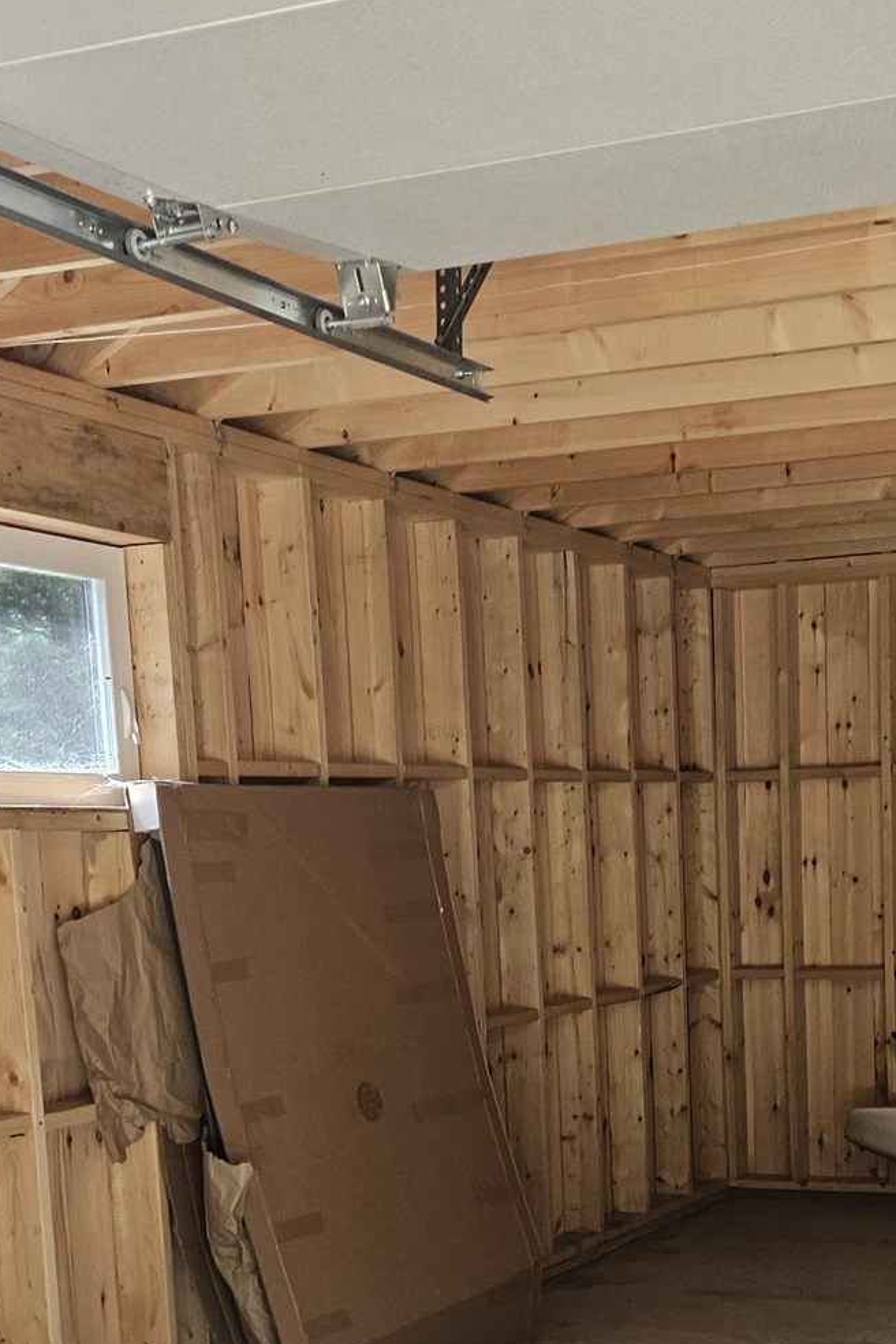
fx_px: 2091
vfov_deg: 34.2
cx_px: 724
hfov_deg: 23.8
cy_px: 1145
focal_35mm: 56
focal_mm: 5.4
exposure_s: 1/120
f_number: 1.8
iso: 200
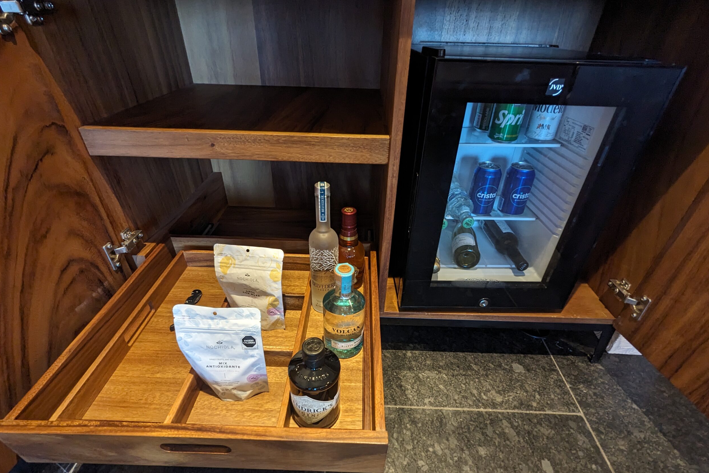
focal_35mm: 17
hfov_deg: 93.3
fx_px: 335
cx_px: 355
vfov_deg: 70.2
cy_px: 263
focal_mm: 2.35
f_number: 2.2
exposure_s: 1/24
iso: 278
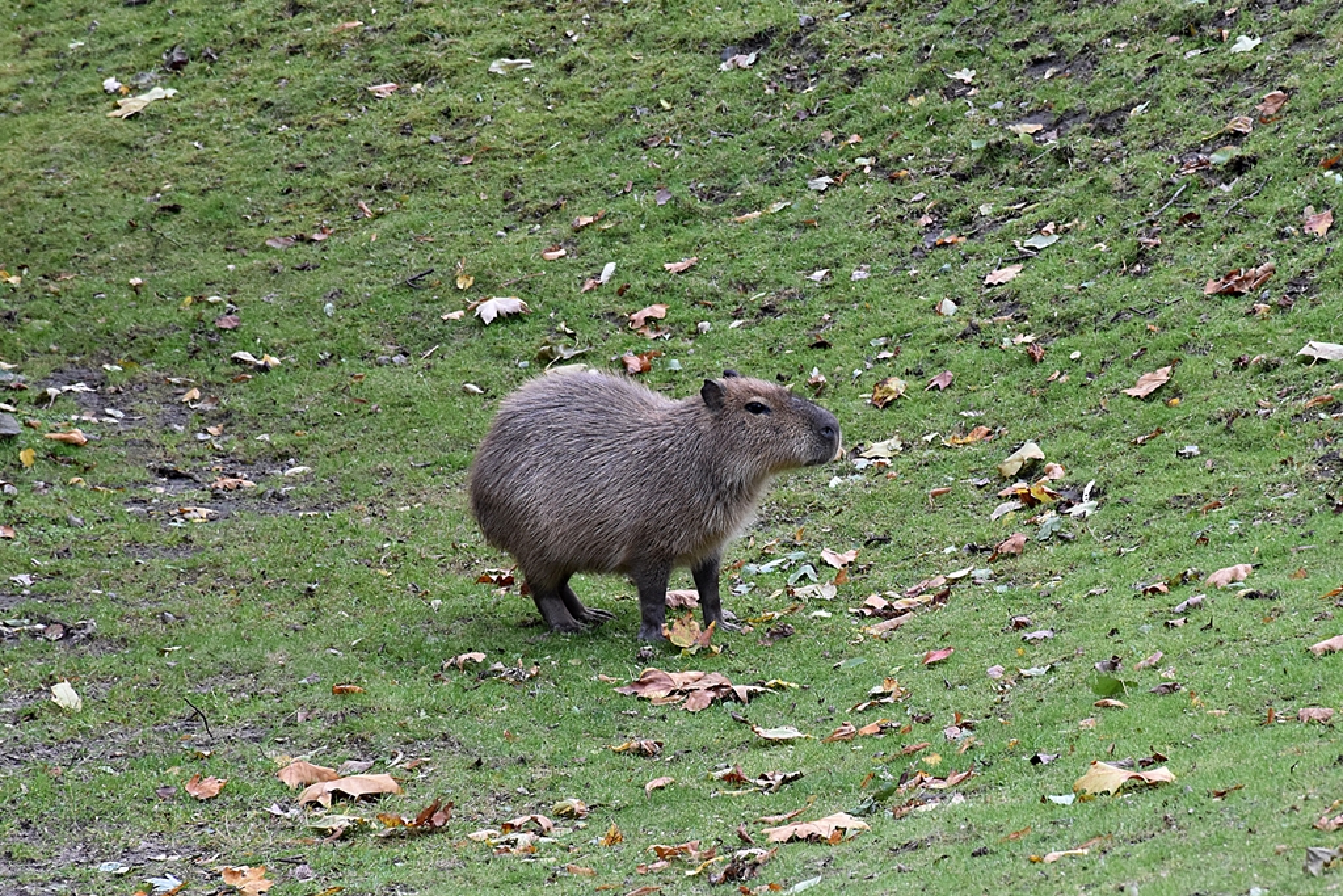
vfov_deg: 6.5
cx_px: 672
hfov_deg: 9.8
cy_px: 448
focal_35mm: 210
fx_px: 7835
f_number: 9
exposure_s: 1/125
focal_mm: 140
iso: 900
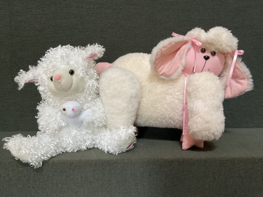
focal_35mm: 29
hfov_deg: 61.7
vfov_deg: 48.2
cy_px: 98
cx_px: 132
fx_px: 220
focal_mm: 3
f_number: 1.8
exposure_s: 1/60
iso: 250
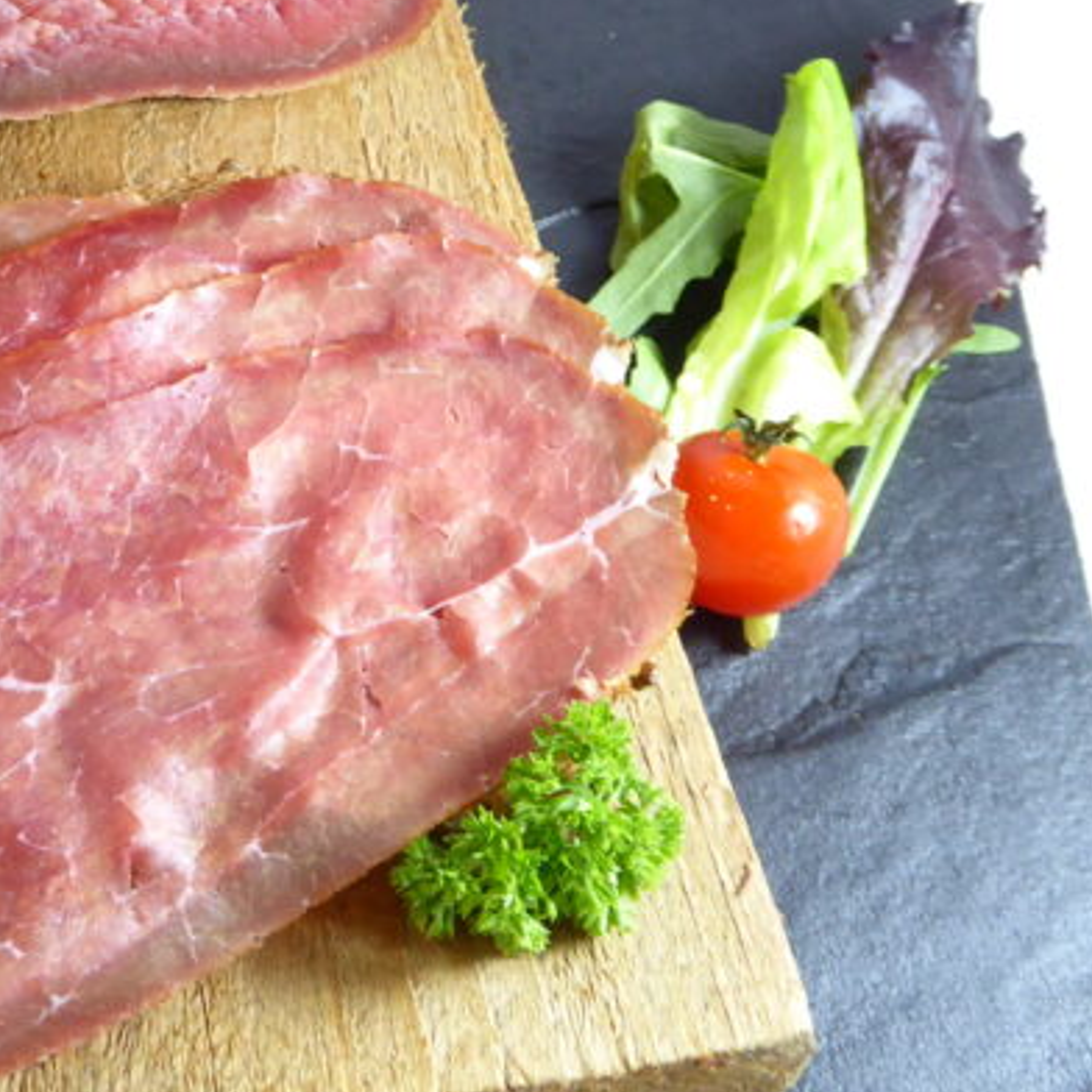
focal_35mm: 69
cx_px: 79
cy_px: 354
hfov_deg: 24.2
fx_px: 2463
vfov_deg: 24.9
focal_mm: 7.2
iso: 400
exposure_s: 1/10
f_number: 3.8
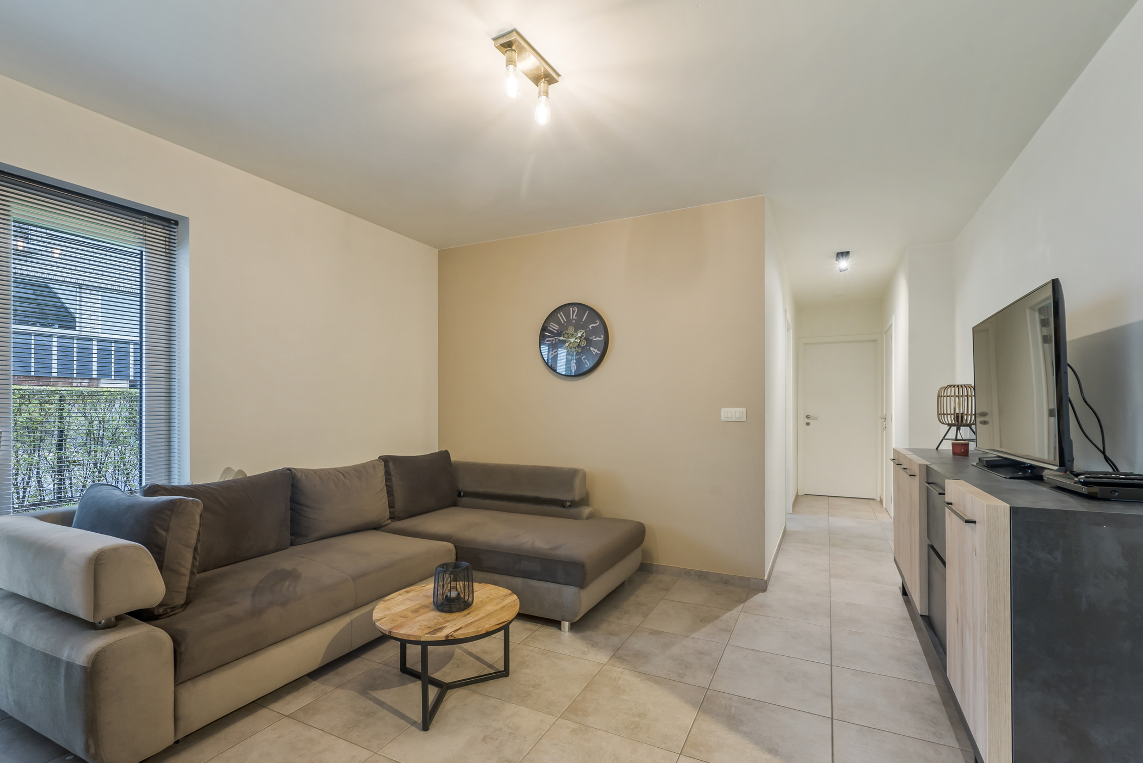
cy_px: 417
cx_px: 562
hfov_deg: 96.7
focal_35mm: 16
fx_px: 508
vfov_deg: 73.6
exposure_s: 1/3
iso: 250
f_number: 8
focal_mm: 14
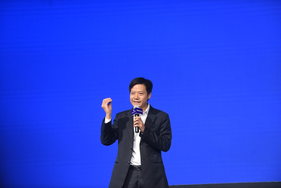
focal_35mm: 200
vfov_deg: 6.9
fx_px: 1562
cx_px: 140
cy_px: 94
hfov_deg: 10.3
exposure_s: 1/100
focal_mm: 200
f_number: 3.5
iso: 640
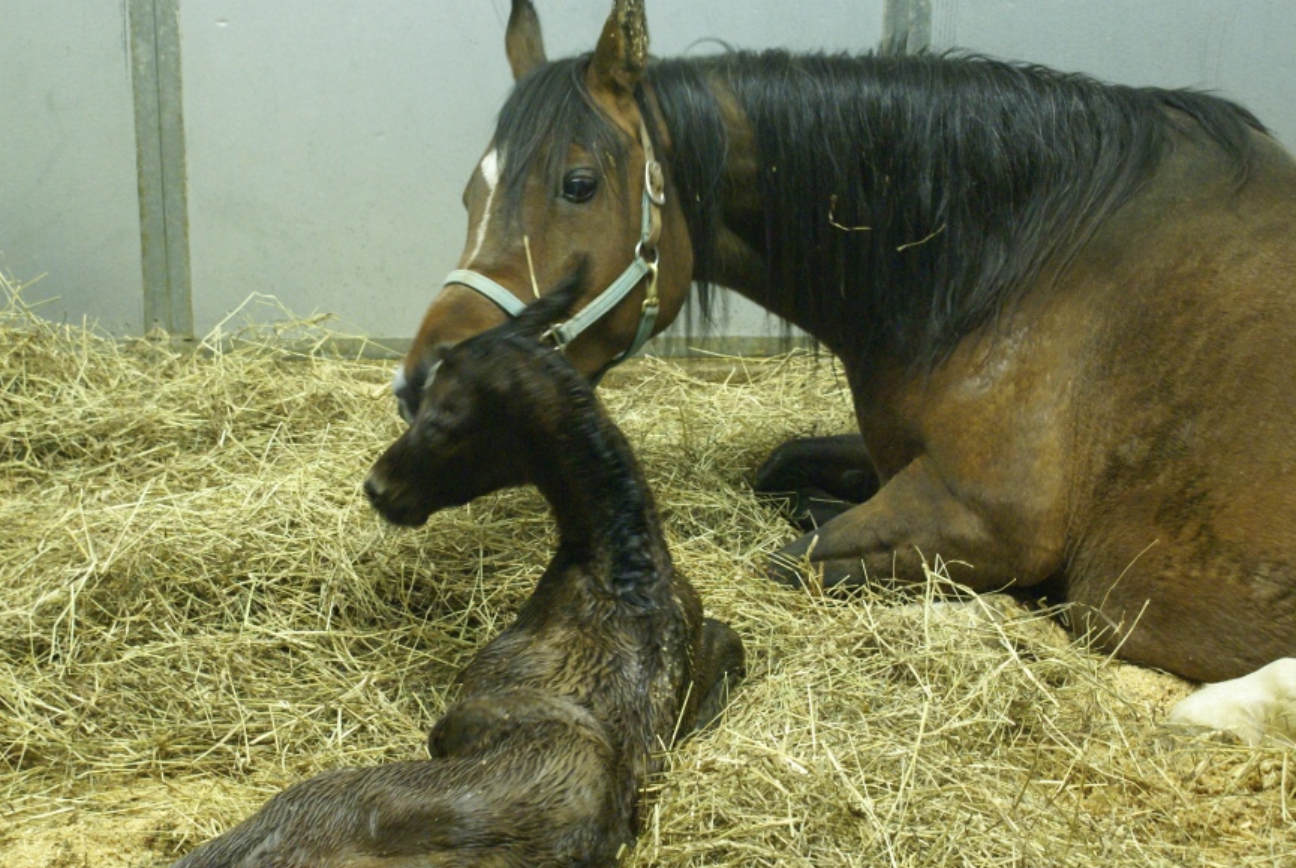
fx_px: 2559
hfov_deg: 28.4
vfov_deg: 19.2
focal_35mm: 71
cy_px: 465
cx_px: 590
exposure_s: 1/15
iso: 800
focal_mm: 40
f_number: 5.6
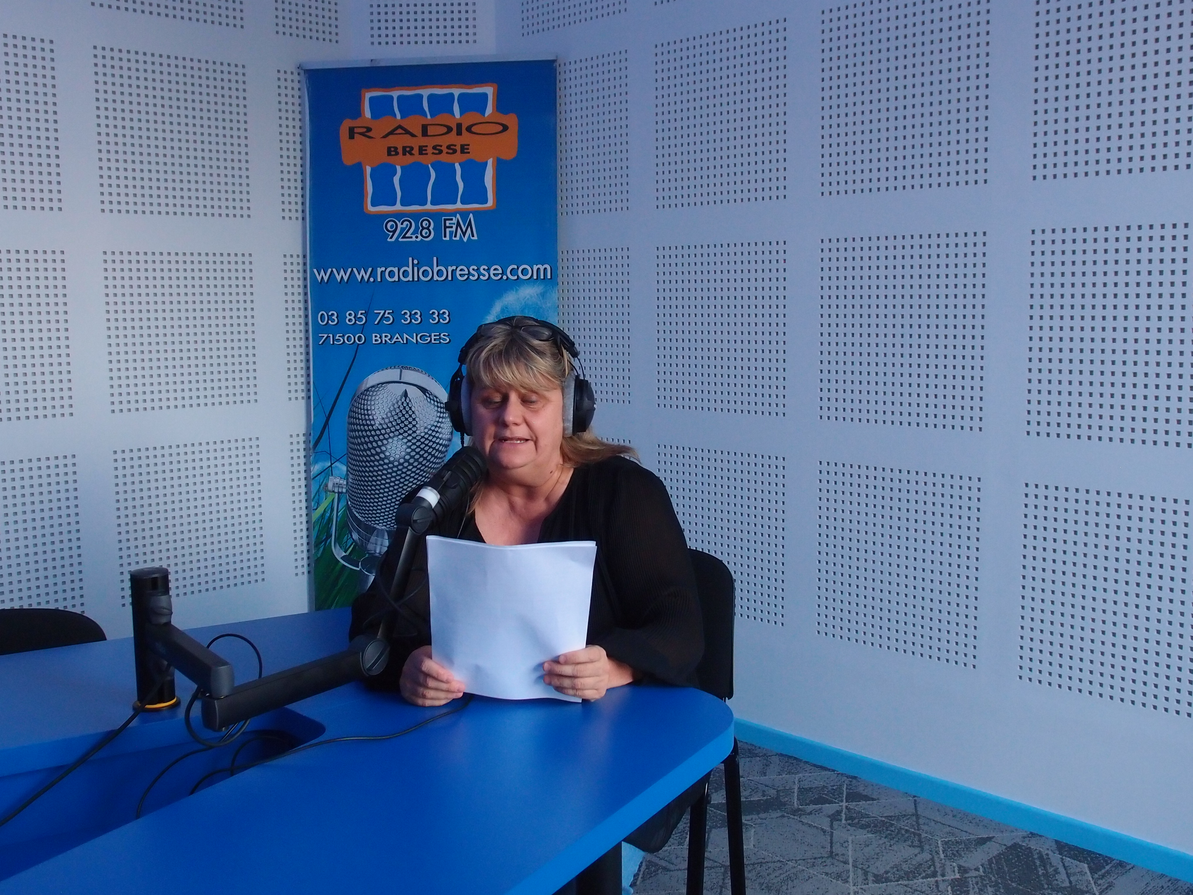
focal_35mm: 34
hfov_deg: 54.0
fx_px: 1172
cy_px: 448
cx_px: 596
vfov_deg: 41.8
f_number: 2.5
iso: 400
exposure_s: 1/125
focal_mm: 7.41
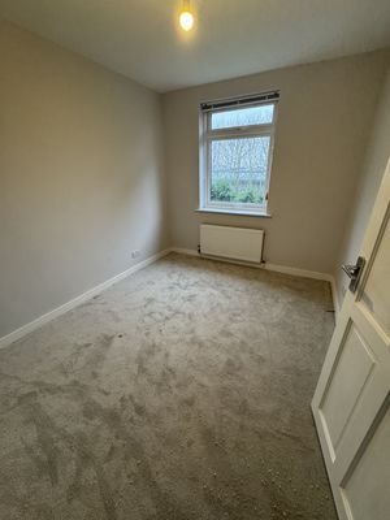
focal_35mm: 14
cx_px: 195
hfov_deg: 85.7
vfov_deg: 102.1
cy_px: 260
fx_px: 210
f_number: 2.2
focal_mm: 2.22
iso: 200
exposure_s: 1/100
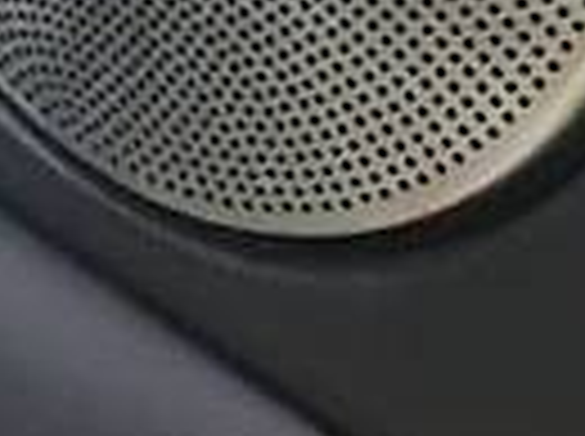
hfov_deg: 10.9
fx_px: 3019
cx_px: -81
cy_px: 234
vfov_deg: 8.3
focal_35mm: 179
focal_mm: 4.2
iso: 100
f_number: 2.2
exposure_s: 1/8
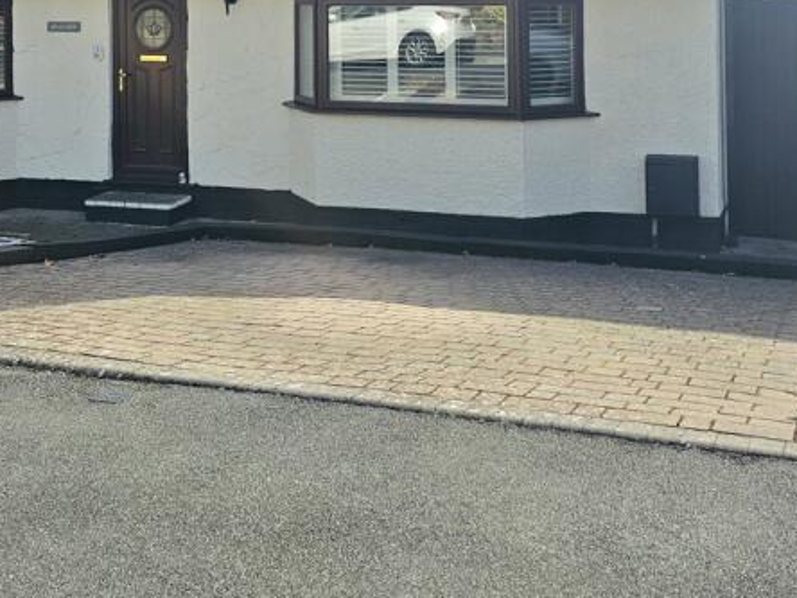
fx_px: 1220
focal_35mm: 53
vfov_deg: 26.0
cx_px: 361
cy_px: -5
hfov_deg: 36.1
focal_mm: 6.3
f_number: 1.7
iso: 10
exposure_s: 1/1111
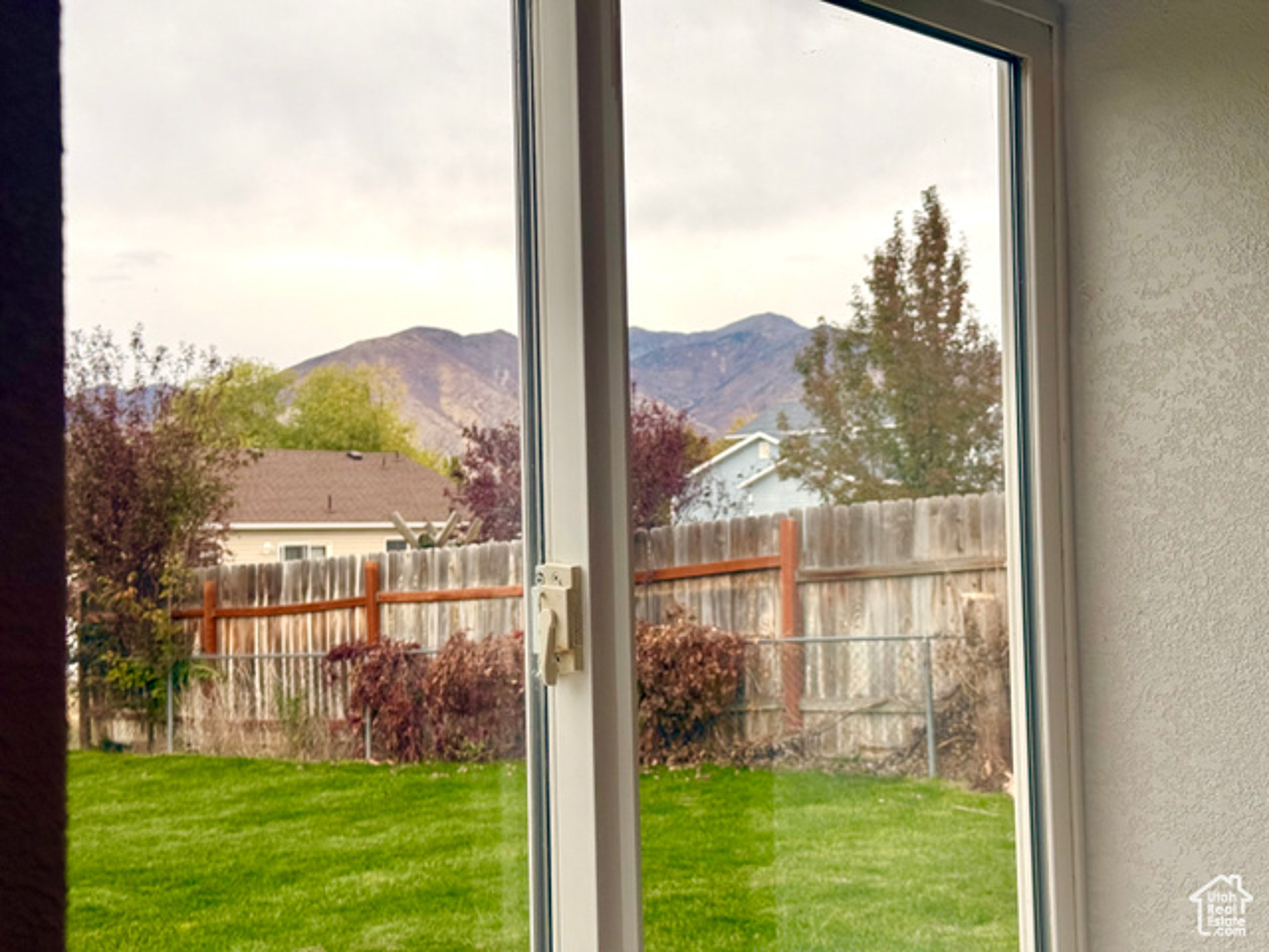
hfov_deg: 39.7
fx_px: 1760
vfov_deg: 30.3
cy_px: 476
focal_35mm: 48
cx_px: 634
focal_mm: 6.76
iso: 64
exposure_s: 1/636
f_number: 1.78
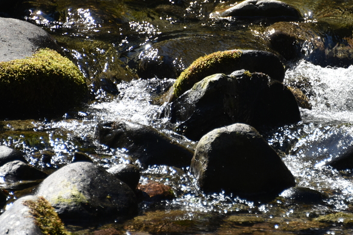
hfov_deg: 3.1
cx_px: 243
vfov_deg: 2.1
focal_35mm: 658
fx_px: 6450
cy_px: 87
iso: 220
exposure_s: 1/640
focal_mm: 300
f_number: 5.6
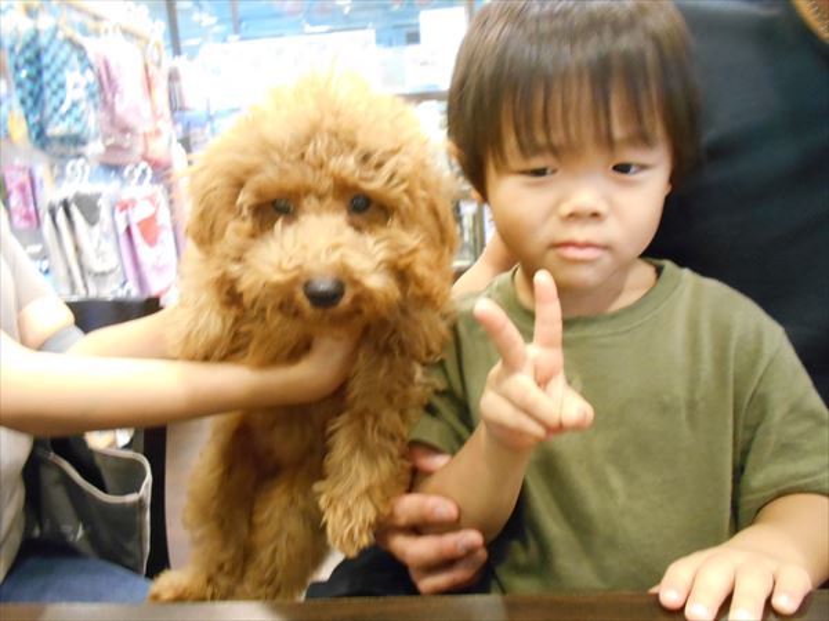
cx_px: 414
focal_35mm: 26
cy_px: 310
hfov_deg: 67.3
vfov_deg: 53.1
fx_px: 623
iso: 800
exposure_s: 1/20
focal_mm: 4.6
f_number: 3.2
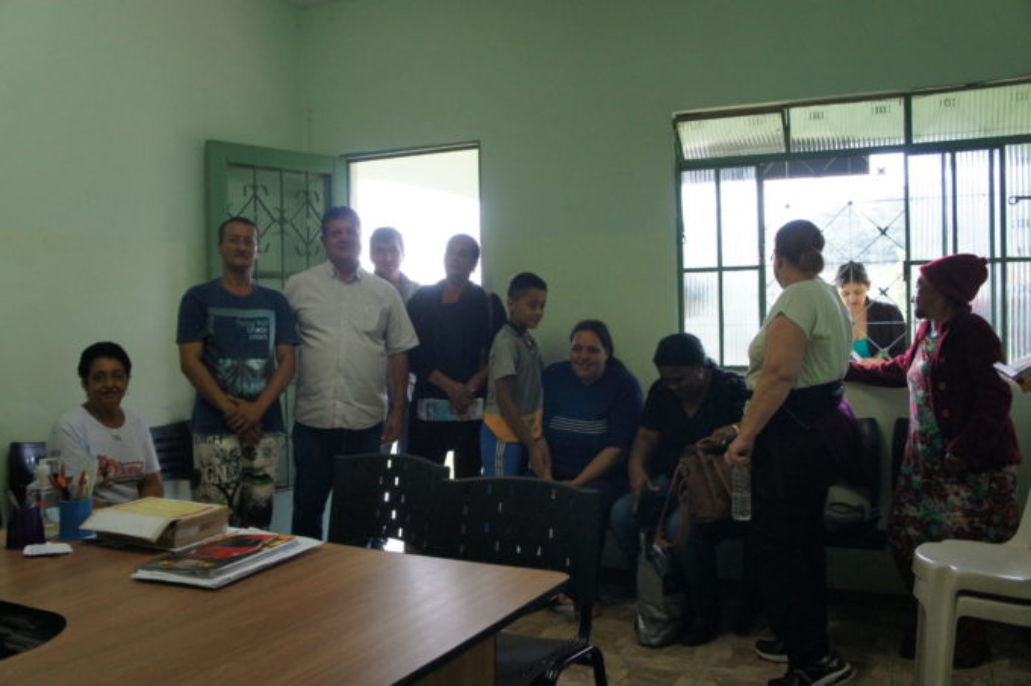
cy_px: 343
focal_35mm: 30
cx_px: 516
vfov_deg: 43.5
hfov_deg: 62.0
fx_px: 859
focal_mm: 20
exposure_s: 1/160
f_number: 4
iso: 1600
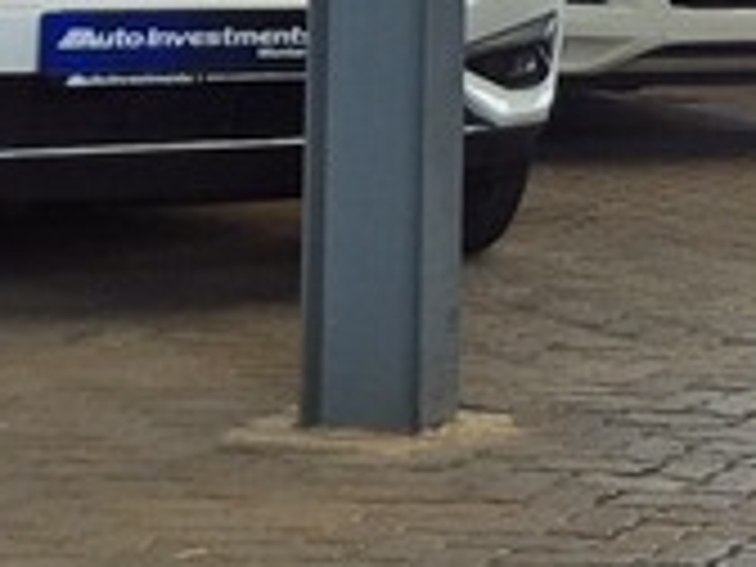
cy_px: -184
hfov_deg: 11.4
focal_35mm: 140
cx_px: 1886
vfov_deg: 10.4
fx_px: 3058
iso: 125
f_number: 1.8
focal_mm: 5.4
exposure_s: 1/100
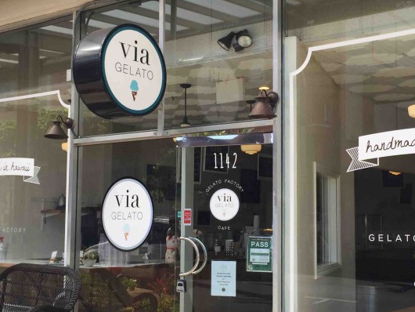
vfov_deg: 26.1
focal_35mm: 56
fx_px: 672
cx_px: 242
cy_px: 165
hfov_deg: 34.3
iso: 32
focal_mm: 4.15
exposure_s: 1/746
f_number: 2.2
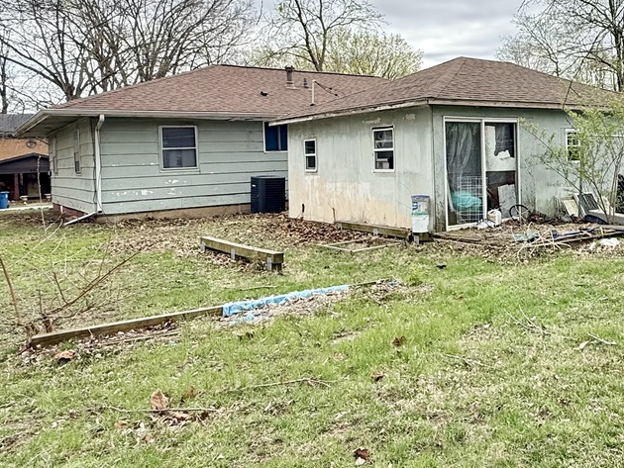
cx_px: 528
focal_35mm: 32
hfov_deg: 51.9
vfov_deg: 43.7
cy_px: 163
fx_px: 577
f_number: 2.2
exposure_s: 1/1189
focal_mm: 2.22
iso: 64
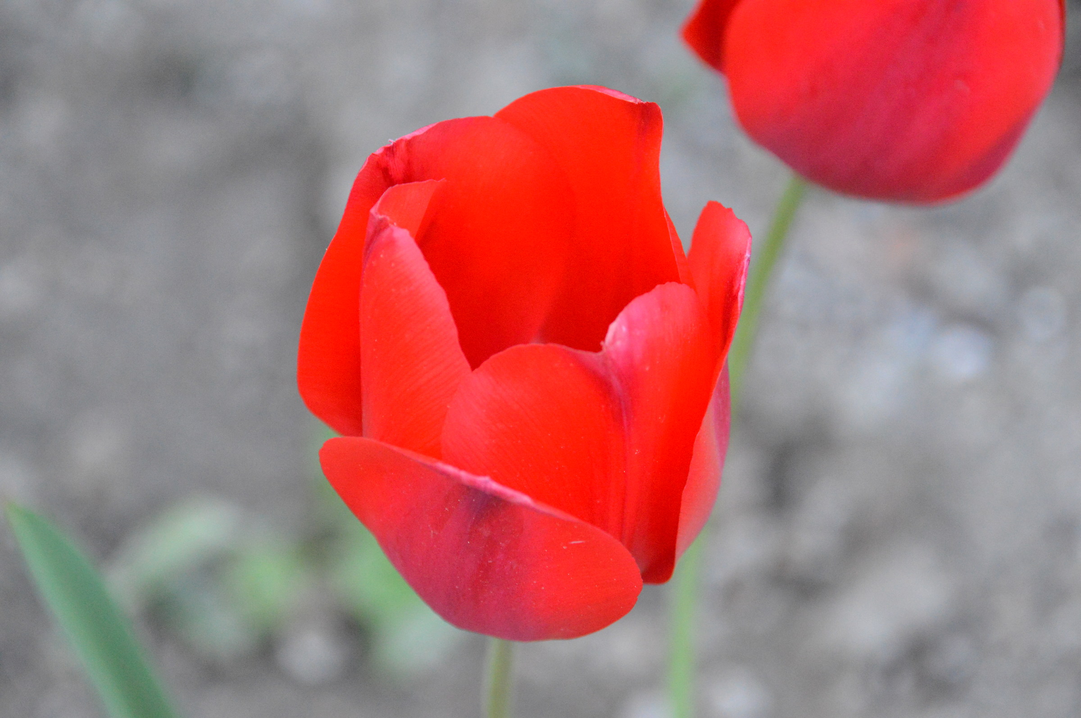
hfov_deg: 13.7
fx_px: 4499
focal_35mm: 150
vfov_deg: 9.1
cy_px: 359
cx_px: 540
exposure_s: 1/60
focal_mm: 100
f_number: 5.6
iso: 3200
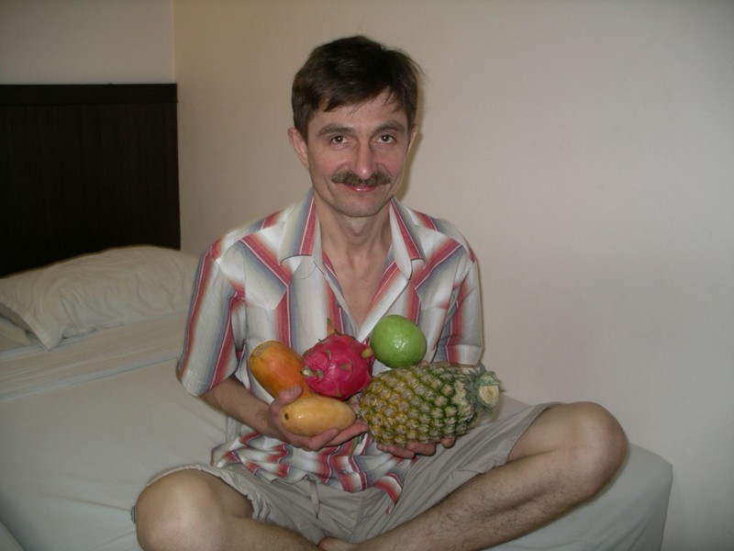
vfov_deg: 38.7
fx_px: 785
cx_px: 367
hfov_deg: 50.1
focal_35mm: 37
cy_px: 276
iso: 200
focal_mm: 7.8
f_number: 2.8
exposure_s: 1/40
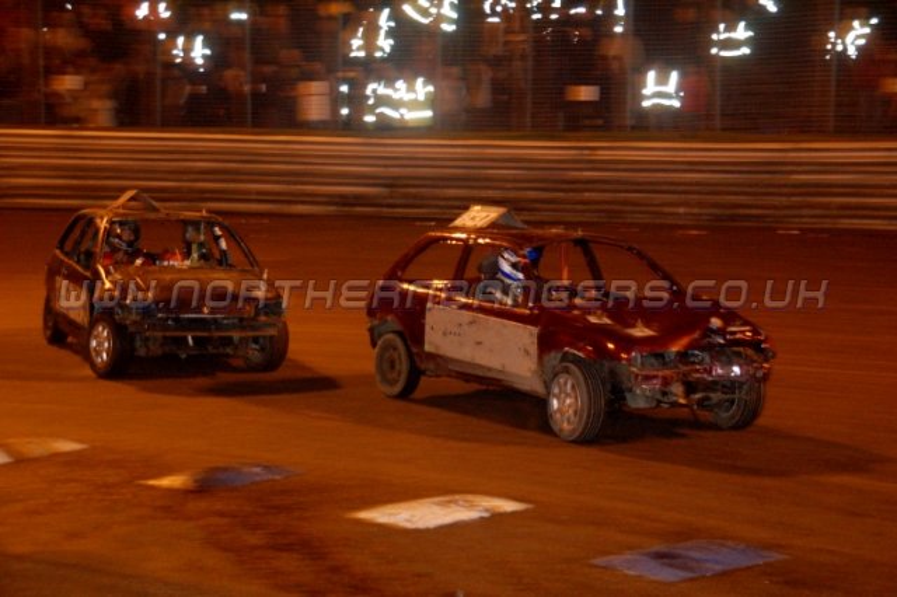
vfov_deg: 16.5
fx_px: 2054
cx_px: 448
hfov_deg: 24.6
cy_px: 298
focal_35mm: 82
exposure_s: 1/60
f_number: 5.3
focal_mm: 55
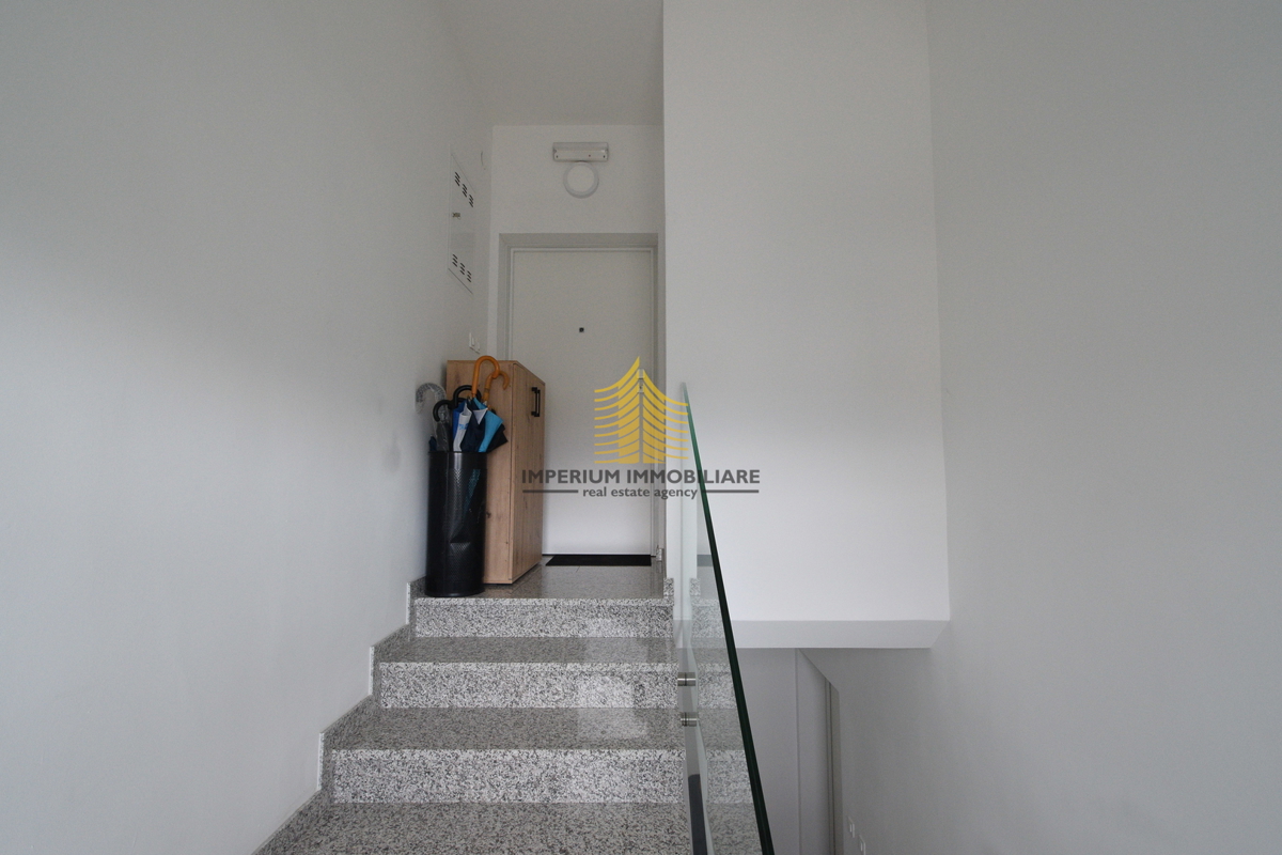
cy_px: 428
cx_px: 641
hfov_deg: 100.4
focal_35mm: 15
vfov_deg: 77.3
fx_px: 534
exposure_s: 1/30
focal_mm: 10
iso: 1100
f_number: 11
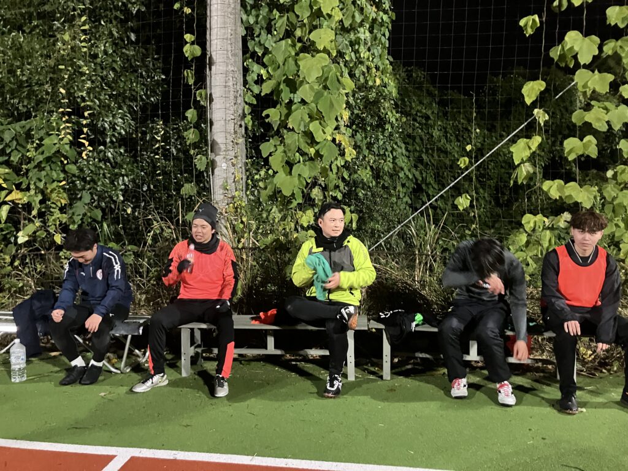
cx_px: 314
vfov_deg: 49.7
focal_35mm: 28
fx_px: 508
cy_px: 236
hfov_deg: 63.4
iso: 640
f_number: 1.8
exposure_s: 1/23
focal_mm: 3.99
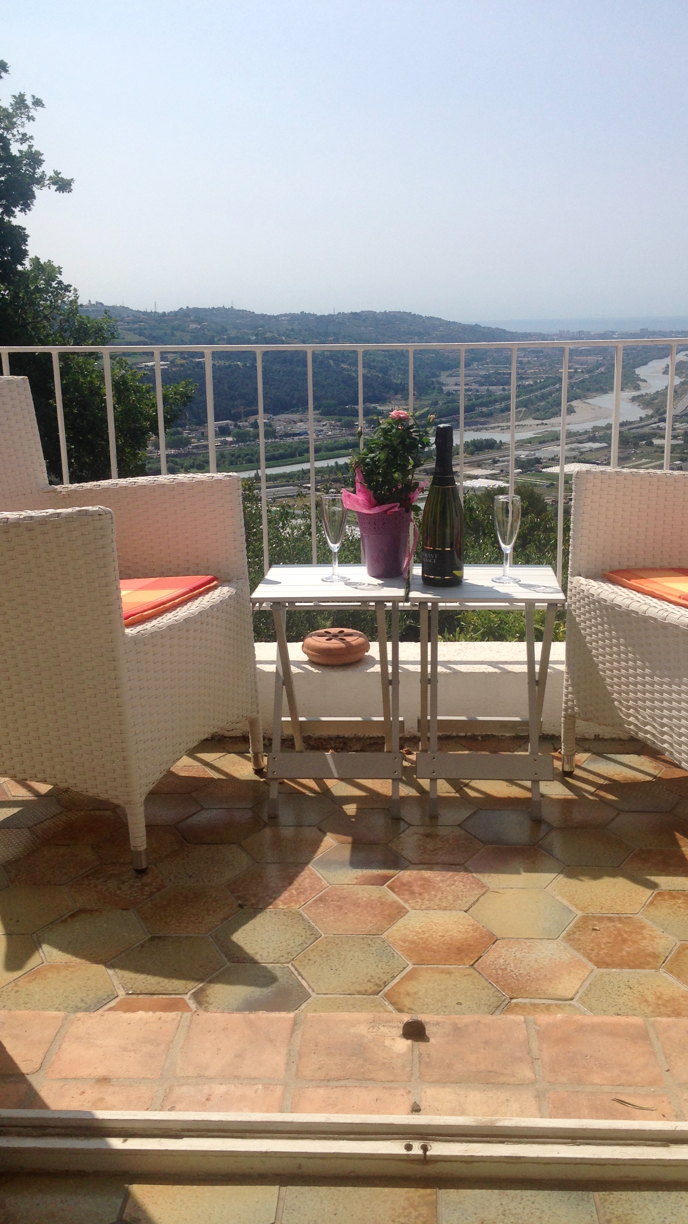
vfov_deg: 55.3
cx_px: 358
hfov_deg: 32.8
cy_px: 612
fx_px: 1167
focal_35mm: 36
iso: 50
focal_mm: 4.12
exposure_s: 1/2710
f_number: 2.4
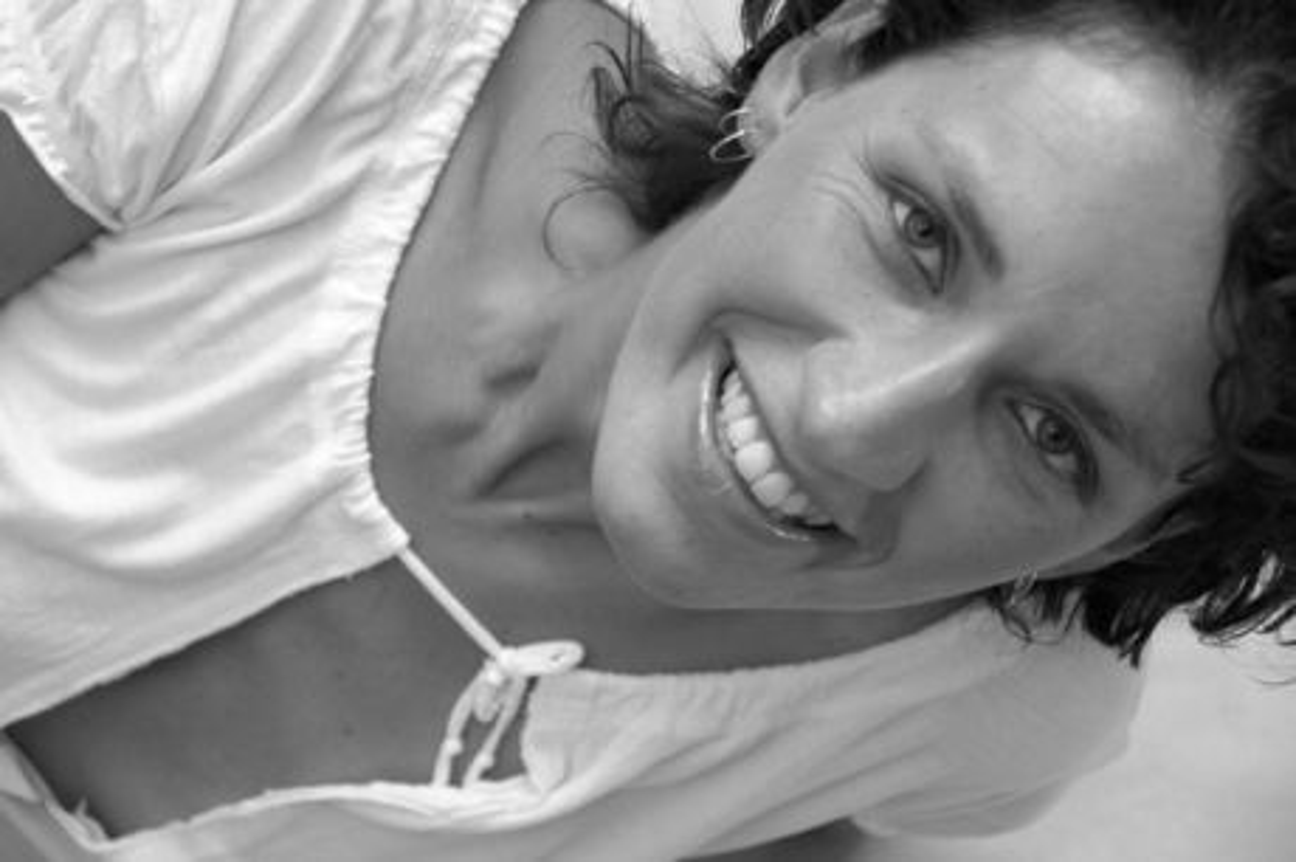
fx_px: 4047
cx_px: 648
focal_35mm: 112
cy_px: 431
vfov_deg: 12.2
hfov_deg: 18.2
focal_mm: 75
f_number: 5.6
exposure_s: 1/60
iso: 200
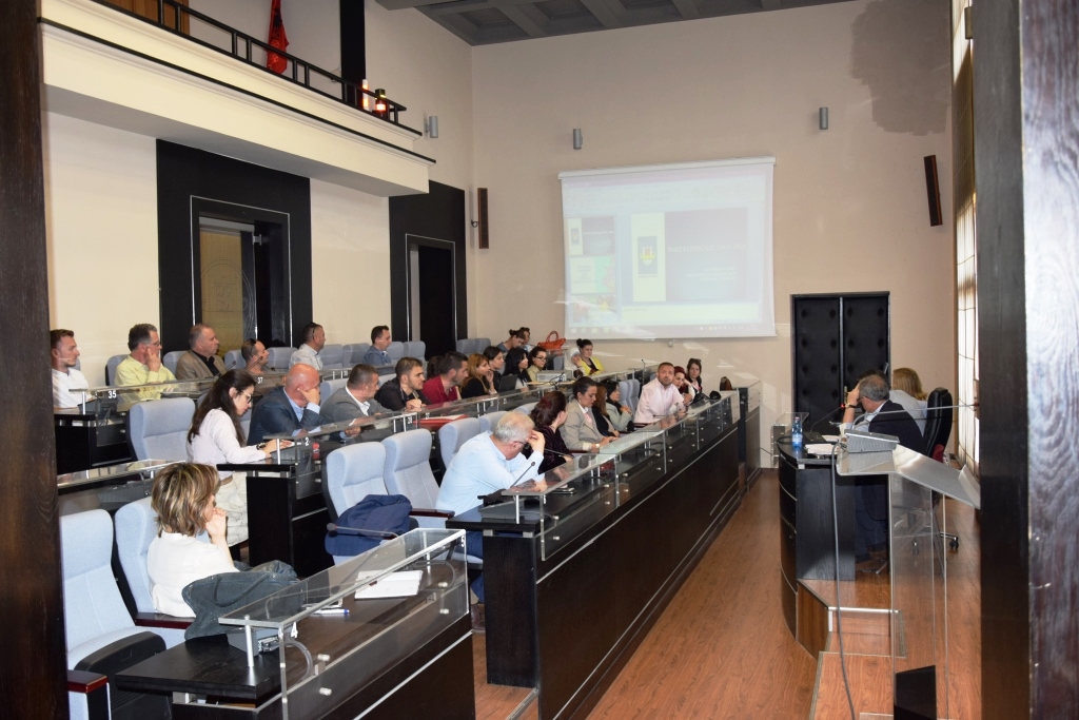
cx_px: 540
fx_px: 944
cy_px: 360
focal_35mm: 32
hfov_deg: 59.5
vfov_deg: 41.7
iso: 800
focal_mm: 21
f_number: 4
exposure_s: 1/60
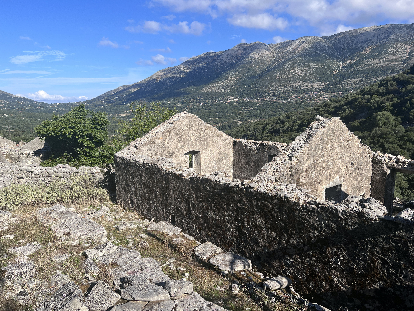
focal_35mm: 26
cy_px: 156
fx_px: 311
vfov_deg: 53.1
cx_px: 207
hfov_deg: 67.3
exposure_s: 1/3831
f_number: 1.5
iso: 50
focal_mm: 5.7
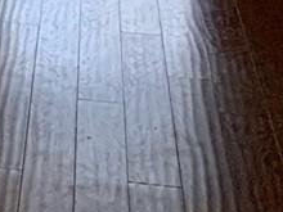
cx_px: -324
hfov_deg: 9.6
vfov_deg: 7.1
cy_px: -391
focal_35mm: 189
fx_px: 1545
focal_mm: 4.25
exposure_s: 1/56
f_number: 1.8
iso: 400
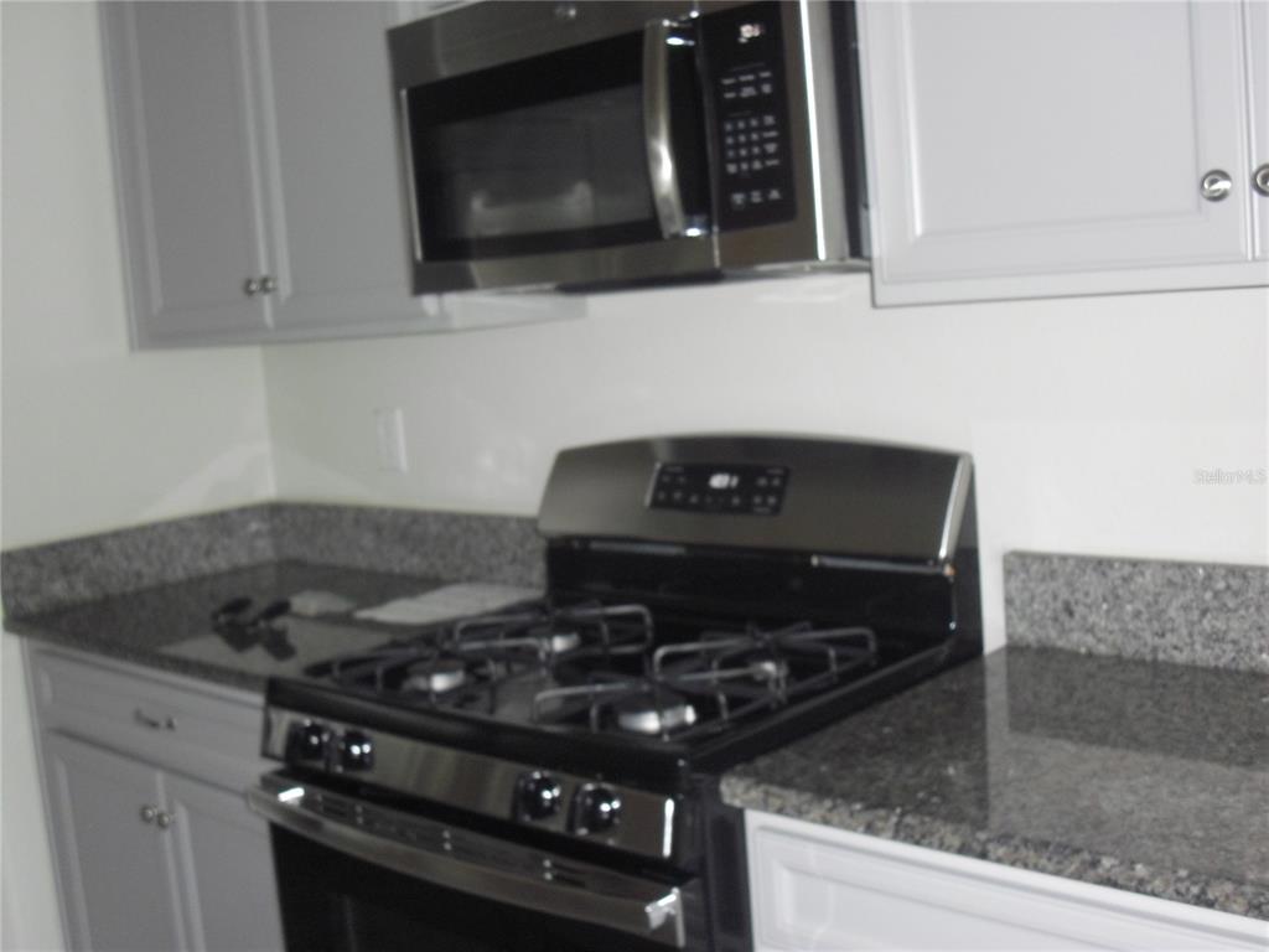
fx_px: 1393
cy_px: 476
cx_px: 634
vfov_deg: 37.7
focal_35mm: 38
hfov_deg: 49.0
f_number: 2.8
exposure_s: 1/60
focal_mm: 6.2
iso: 200
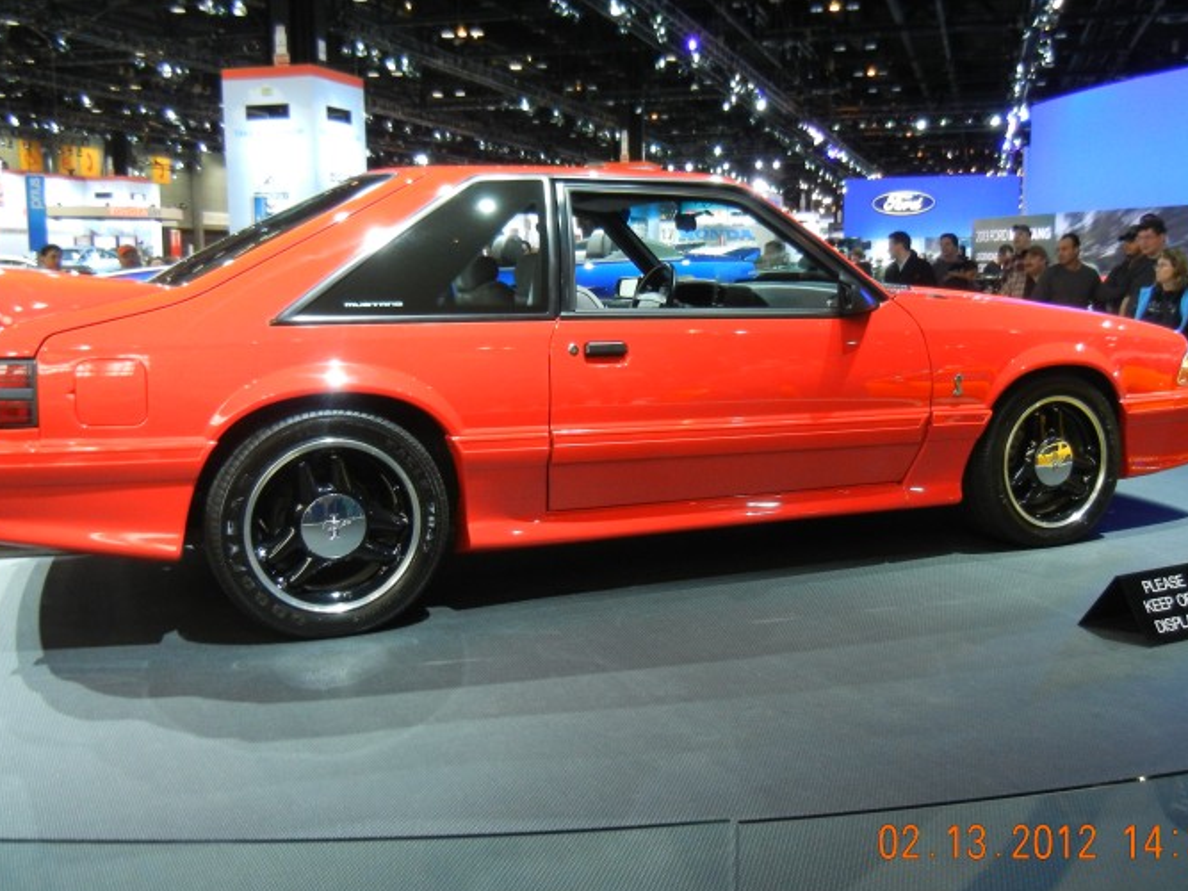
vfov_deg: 39.6
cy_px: 419
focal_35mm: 36
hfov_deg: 51.4
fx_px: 1235
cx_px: 604
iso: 400
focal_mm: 5.4
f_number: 3.5
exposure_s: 1/38
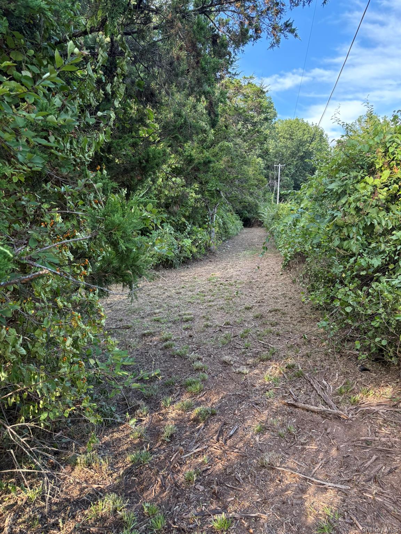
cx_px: 200
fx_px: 402
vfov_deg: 67.3
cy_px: 267
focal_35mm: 26
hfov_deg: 53.1
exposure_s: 1/234
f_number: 1.6
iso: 100
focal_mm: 5.96
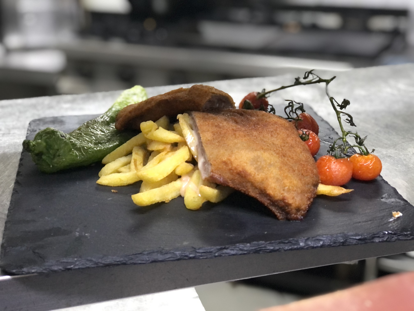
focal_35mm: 57
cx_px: 207
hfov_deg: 33.8
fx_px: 682
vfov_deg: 25.7
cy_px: 156
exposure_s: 1/33
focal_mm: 6.6
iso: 640
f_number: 2.8
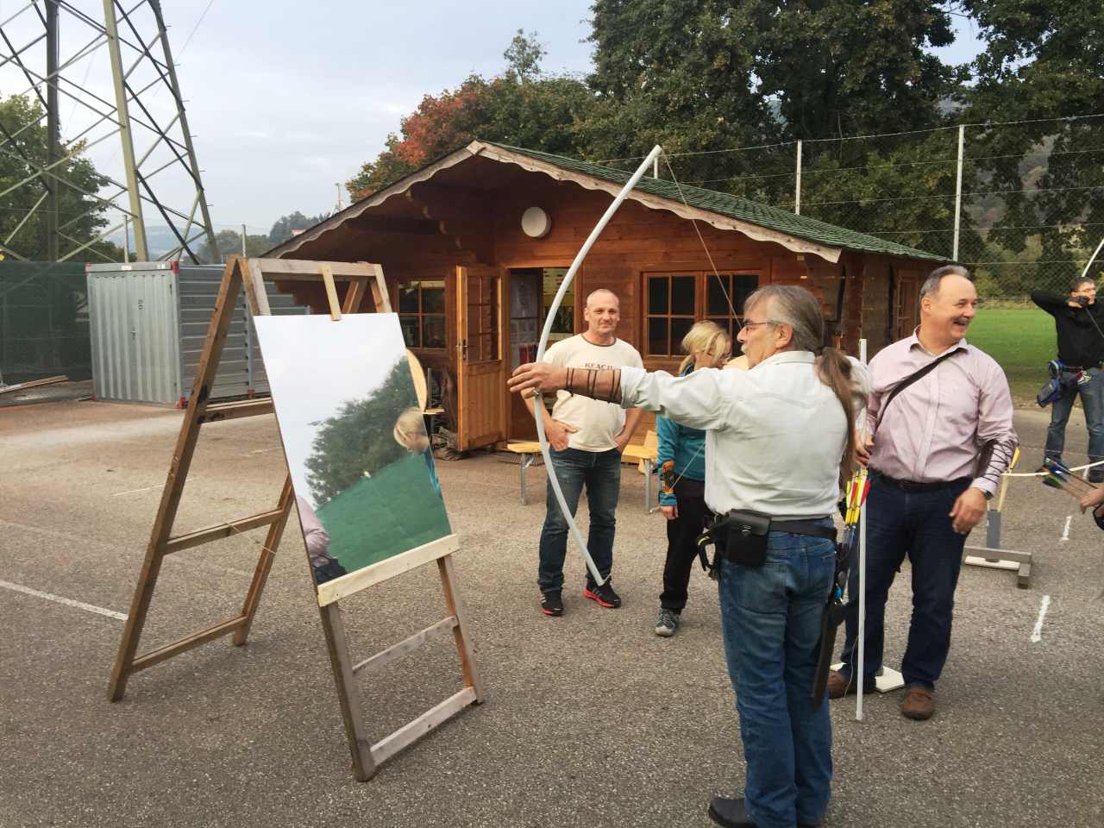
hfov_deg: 61.7
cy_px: 414
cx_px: 552
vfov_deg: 48.2
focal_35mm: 29
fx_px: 925
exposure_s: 1/100
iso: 50
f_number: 2.2
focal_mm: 4.15
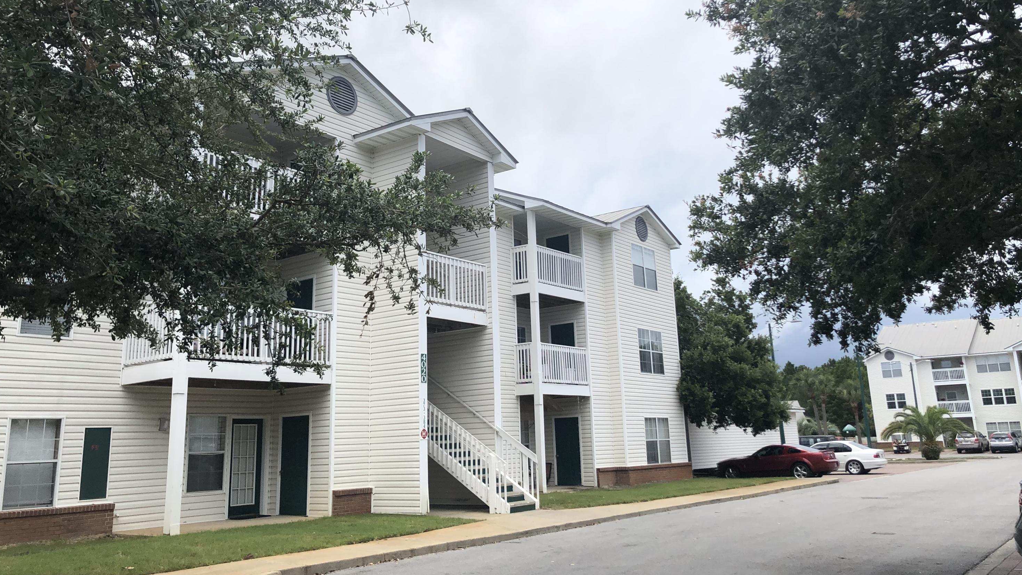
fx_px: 840
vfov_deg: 37.7
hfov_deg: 62.6
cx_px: 504
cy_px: 245
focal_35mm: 31
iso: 25
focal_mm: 4
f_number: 1.8
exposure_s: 1/3040
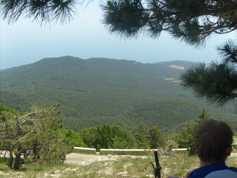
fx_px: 240
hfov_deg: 52.6
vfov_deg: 40.7
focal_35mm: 35
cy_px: 89
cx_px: 118
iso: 80
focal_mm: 5.8
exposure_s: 1/250
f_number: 7.1
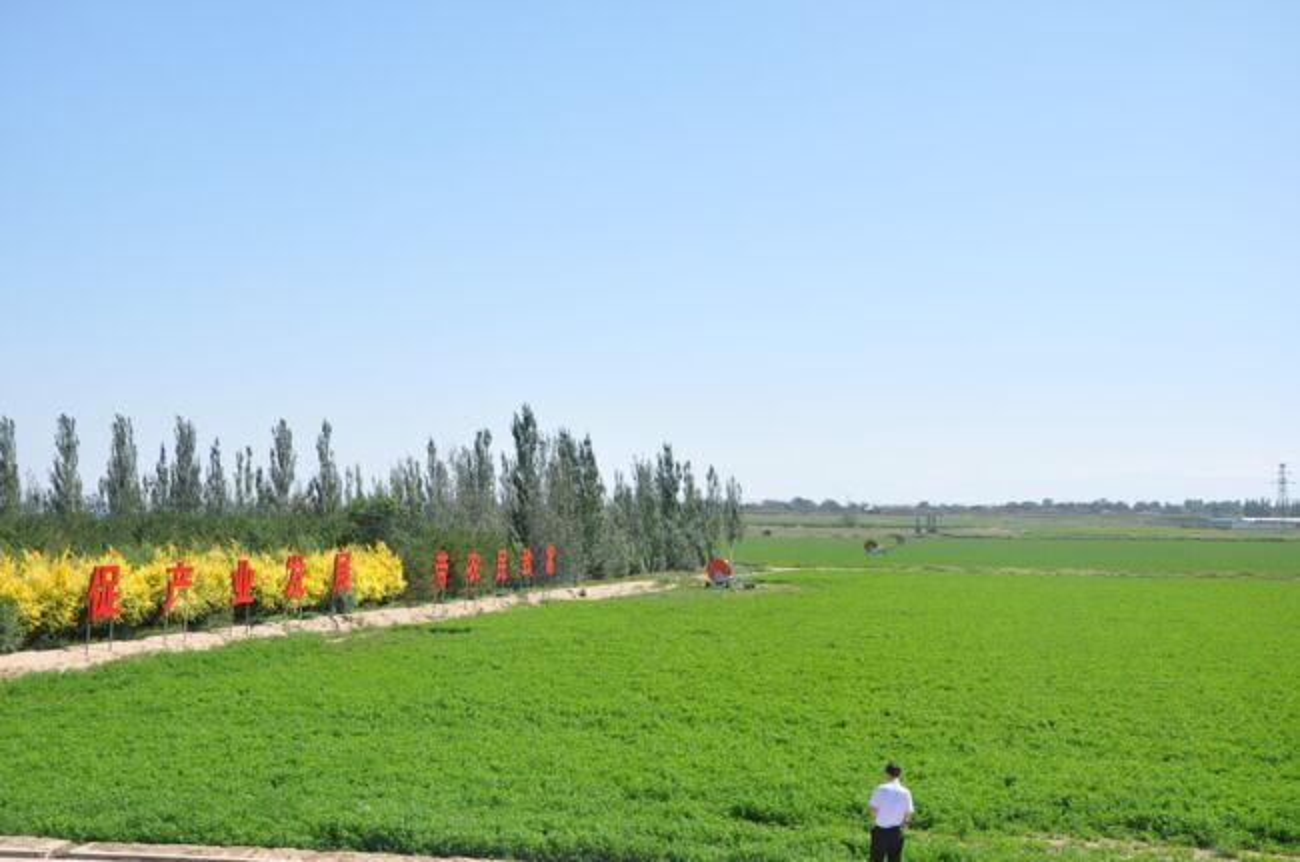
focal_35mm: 45
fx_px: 1622
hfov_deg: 43.7
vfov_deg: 29.8
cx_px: 650
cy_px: 431
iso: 250
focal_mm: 30
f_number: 10
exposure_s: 1/400
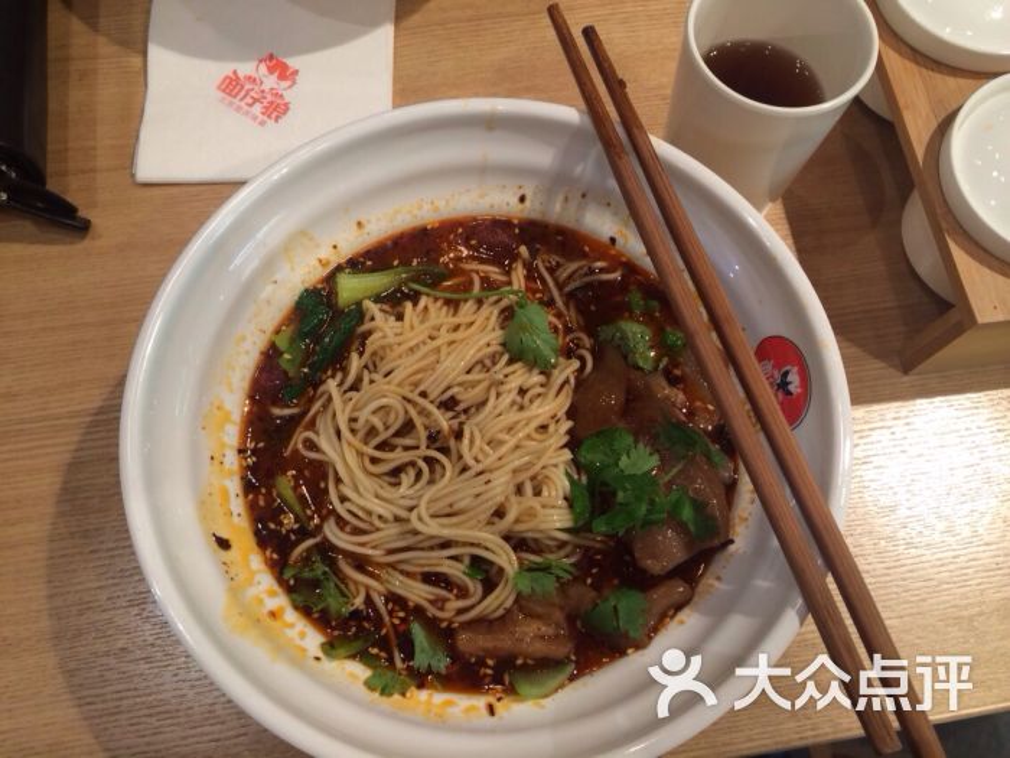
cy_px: 379
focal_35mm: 30
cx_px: 505
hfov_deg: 60.0
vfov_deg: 46.8
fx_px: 875
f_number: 2.2
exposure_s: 1/30
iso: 80
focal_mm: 4.12
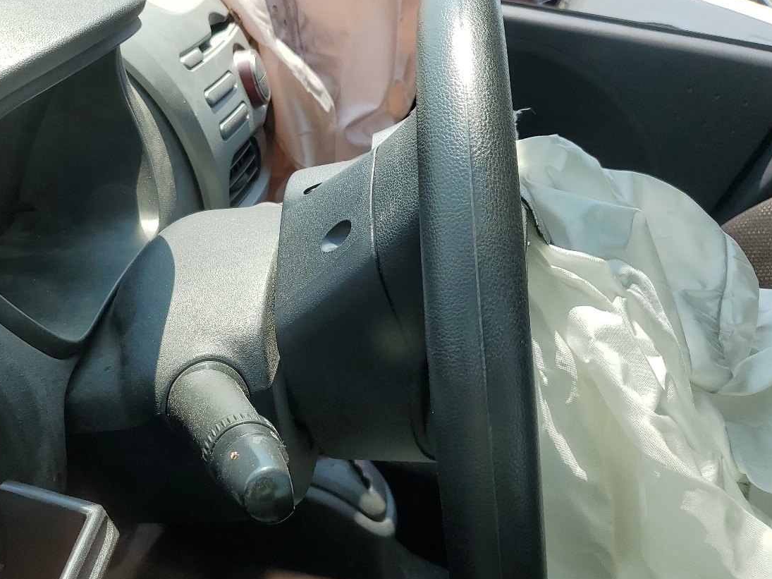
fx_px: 847
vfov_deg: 37.6
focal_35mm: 38
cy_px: 330
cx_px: 227
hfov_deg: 47.7
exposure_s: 1/833
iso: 50
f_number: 1.5
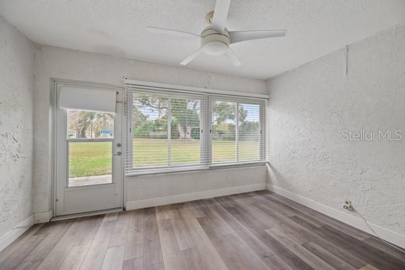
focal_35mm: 14
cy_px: 135
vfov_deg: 81.3
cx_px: 202
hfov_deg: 104.2
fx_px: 158
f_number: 6.3
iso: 250
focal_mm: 14
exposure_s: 1/4
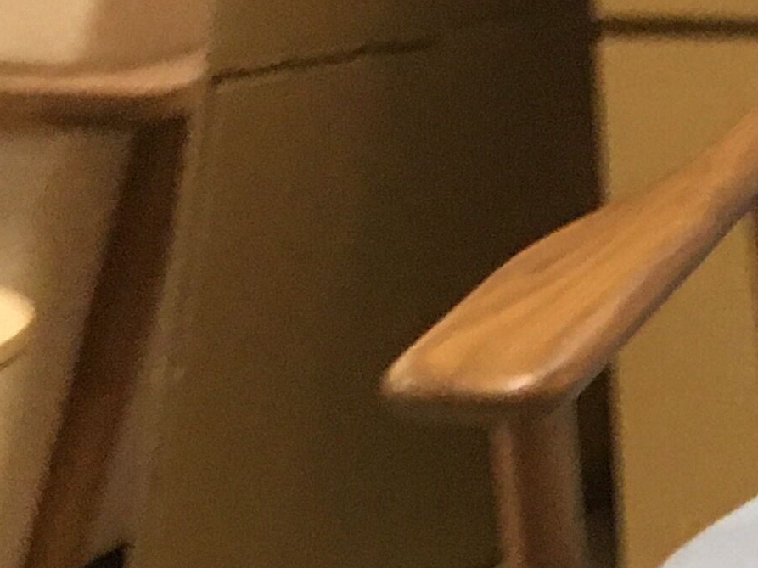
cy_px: 708
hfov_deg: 13.6
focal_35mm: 131
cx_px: 1328
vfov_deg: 11.1
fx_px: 2867
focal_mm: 4.15
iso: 200
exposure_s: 1/25
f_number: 2.2
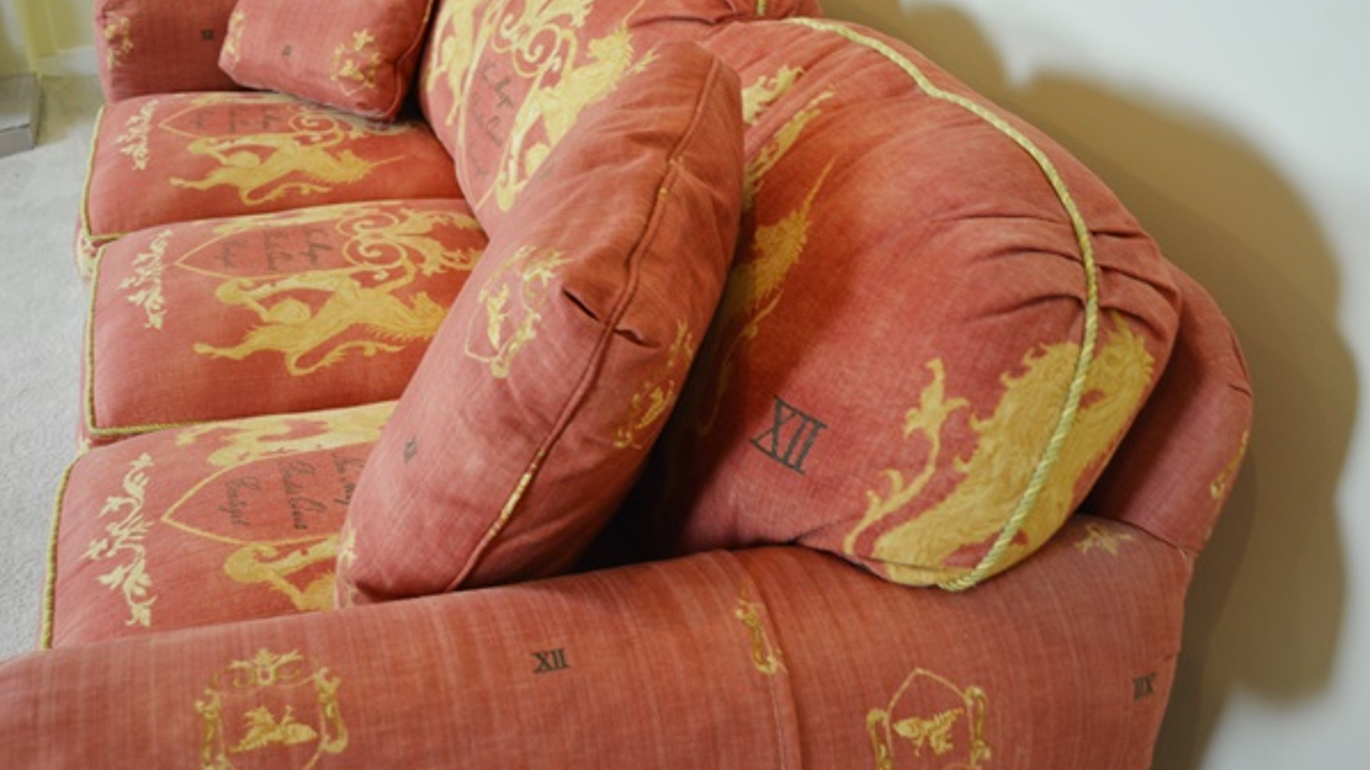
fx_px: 1489
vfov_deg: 29.0
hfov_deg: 49.4
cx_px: 685
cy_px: 429
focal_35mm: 41
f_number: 4.2
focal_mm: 26
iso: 900
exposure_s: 1/30
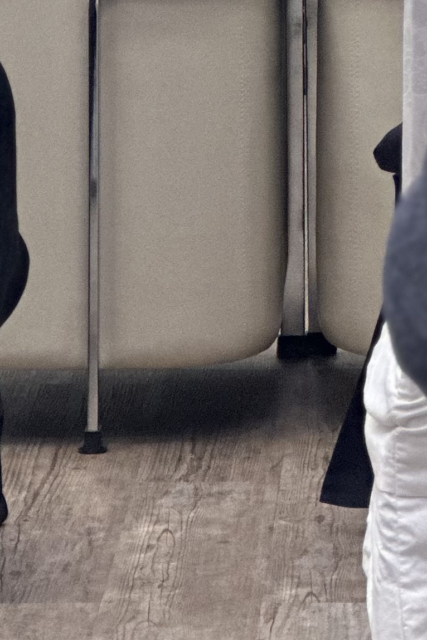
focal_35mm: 281
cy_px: -333
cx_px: 455
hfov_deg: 4.9
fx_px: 4999
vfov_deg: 7.2
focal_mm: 9
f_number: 2.8
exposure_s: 1/60
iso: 160
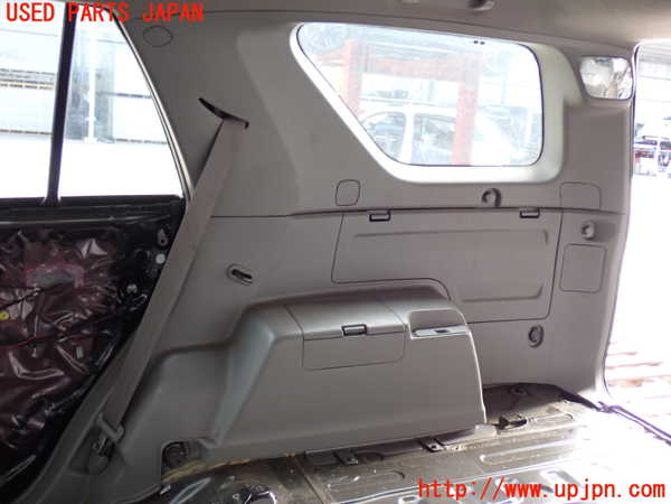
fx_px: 795
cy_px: 252
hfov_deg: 45.8
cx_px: 336
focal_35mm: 41
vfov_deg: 35.1
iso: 250
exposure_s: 1/40
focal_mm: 7.31
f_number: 2.8
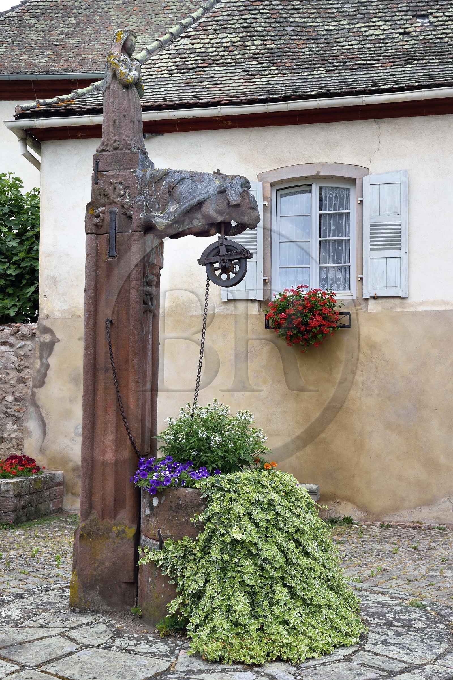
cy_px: 340
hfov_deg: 28.1
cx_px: 226
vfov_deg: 41.1
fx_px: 907
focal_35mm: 48
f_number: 11
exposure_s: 1/200
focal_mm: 48
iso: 400
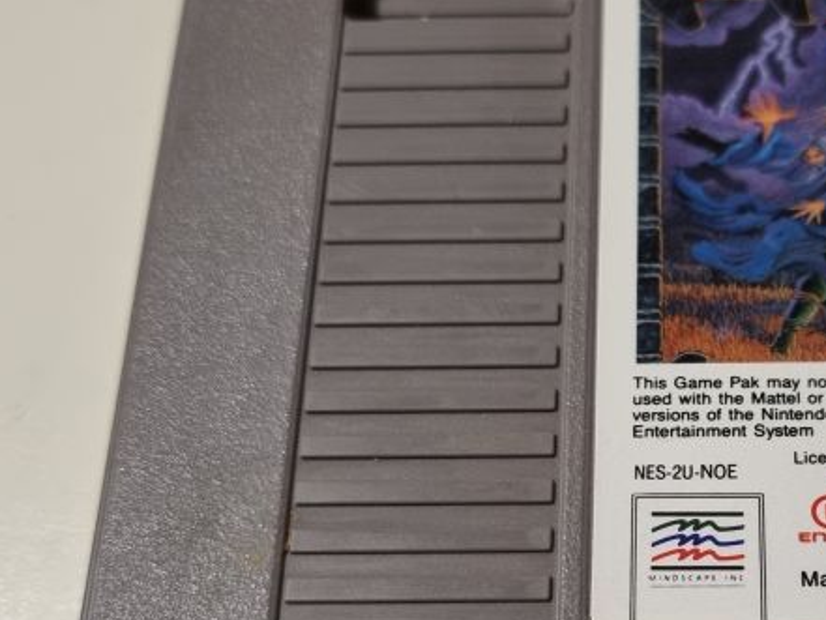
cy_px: 538
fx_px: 1408
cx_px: 712
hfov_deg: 31.5
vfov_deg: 24.2
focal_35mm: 59
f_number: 1.8
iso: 320
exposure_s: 1/50
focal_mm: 5.4
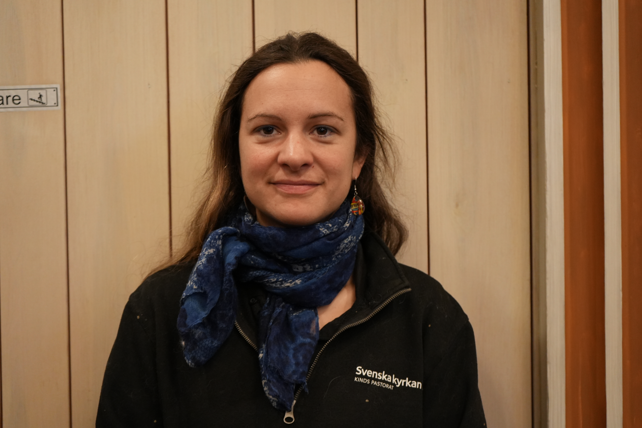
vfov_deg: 29.2
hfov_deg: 42.7
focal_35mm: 46
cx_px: 321
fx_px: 820
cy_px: 214
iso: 3200
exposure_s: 1/50
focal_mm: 46
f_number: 4.5
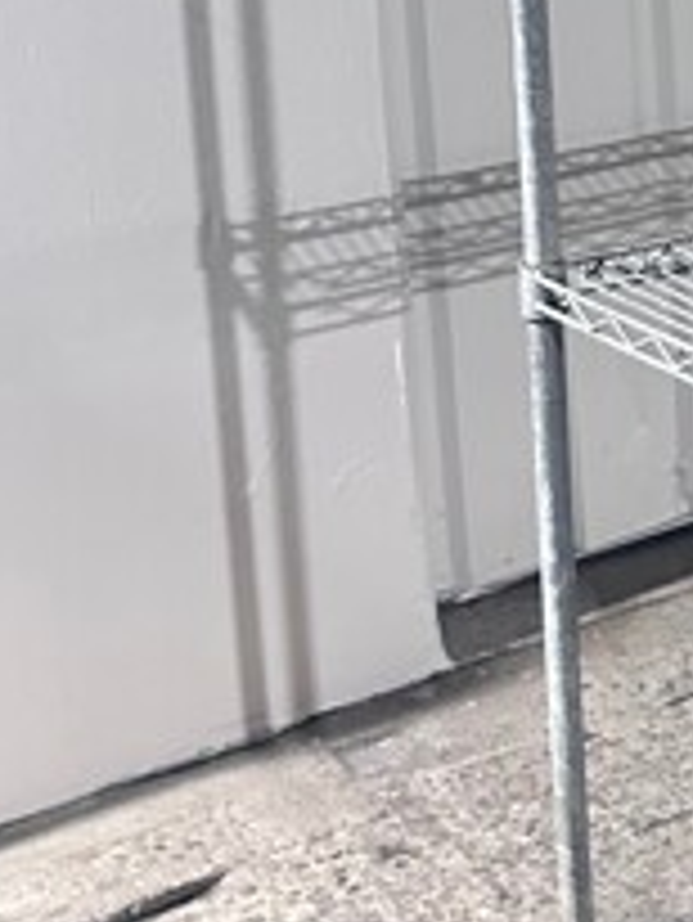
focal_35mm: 95
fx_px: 2533
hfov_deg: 13.5
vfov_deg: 19.9
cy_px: -34
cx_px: 1350
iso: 500
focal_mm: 6.86
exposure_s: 1/60
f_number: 1.78
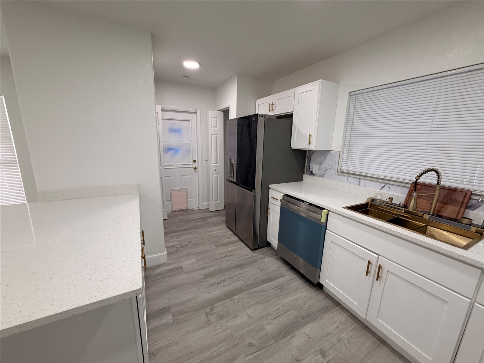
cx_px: 242
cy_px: 182
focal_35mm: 14
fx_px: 196
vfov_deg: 85.7
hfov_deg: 102.1
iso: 160
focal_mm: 2.22
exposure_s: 1/120
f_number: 2.2
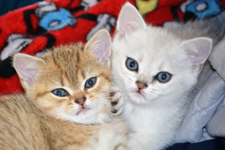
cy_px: 75
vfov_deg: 8.7
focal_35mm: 158
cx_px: 112
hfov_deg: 13.0
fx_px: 984
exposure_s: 1/60
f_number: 4.5
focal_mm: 105
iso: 1400
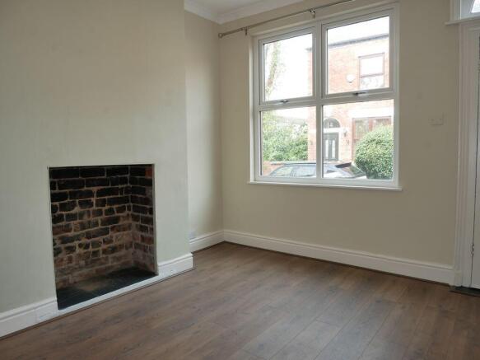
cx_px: 240
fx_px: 333
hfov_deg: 71.6
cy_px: 180
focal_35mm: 24
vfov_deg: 56.8
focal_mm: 12
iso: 200
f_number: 5
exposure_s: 1/50
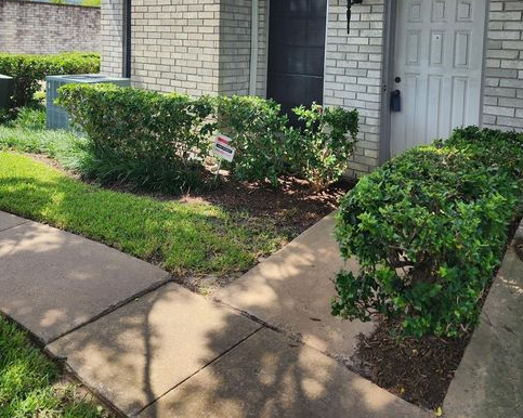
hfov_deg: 57.2
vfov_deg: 44.2
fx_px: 480
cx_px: 267
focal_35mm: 31
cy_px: 69
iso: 12
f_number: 1.8
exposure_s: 1/461
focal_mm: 6.4
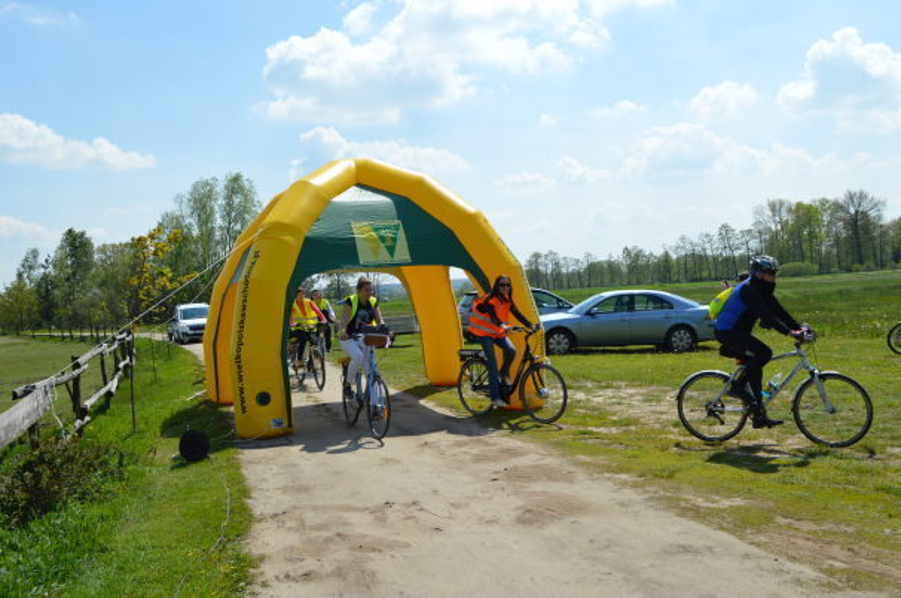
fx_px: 900
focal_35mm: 36
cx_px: 450
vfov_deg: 36.8
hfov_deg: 53.2
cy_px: 299
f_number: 8
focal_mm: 24
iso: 100
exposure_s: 1/320
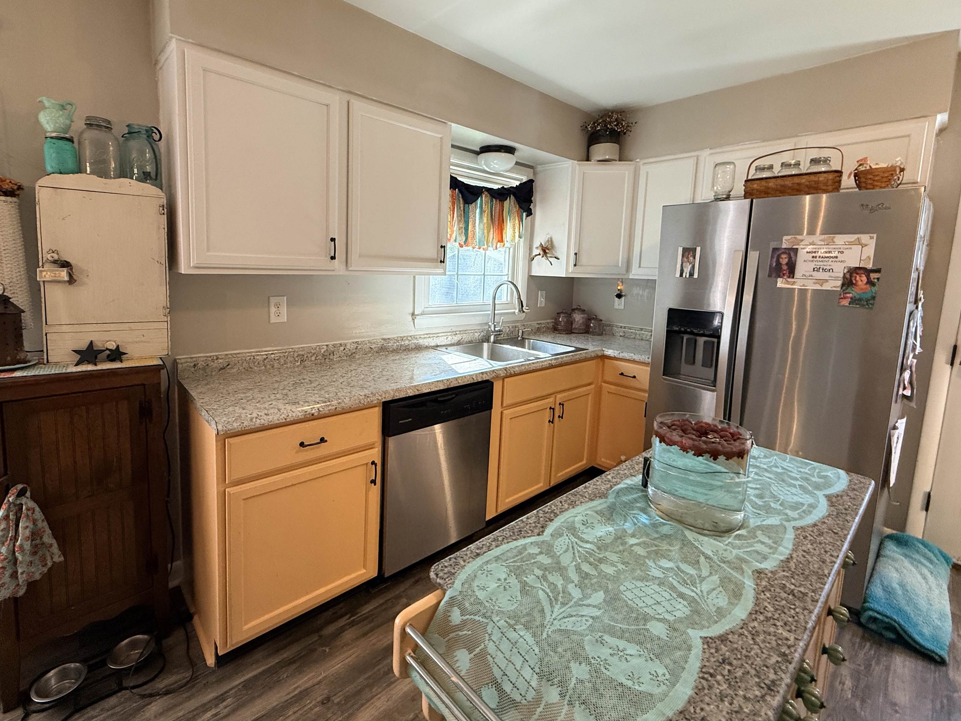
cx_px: 439
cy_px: 315
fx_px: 444
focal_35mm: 16
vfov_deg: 77.8
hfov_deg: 94.3
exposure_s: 1/120
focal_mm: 2.22
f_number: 2.2
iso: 320
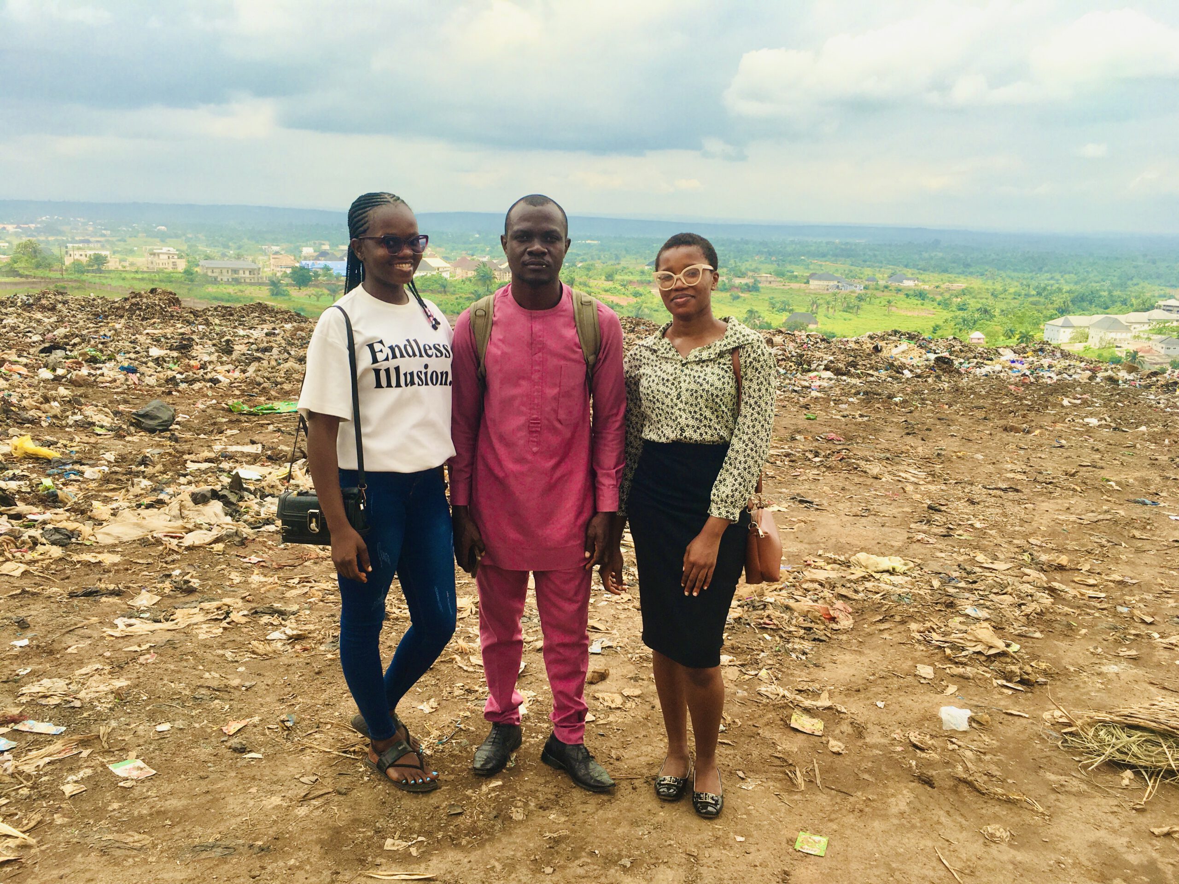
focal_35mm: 29
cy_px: 442
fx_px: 988
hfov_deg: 61.7
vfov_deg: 48.2
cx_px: 590
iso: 25
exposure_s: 1/974
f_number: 2.2
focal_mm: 4.15
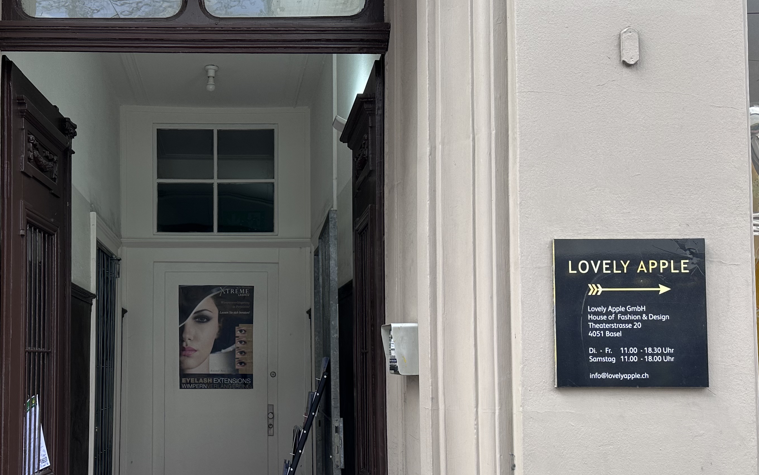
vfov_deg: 33.2
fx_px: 786
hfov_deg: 50.0
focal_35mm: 38
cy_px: 324
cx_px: 214
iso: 64
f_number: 1.78
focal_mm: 6.86
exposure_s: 1/150
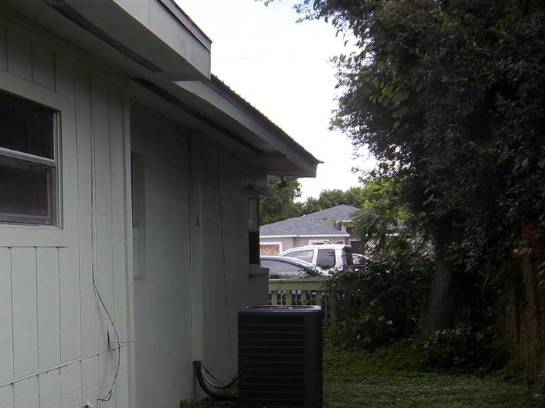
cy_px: 285
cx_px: 183
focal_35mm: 62
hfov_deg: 31.0
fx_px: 976
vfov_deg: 23.5
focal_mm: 6.2
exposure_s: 1/250
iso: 64
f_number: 3.8
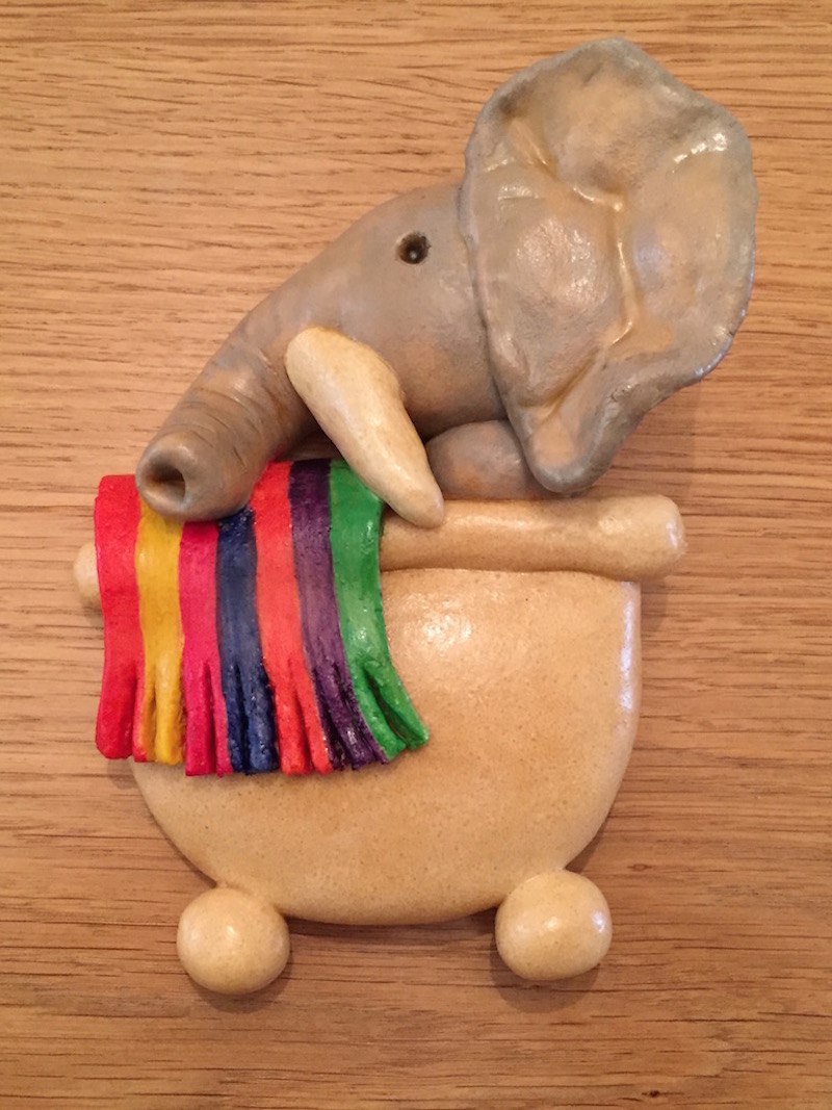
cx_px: 416
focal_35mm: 29
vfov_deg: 61.7
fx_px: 930
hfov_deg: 48.2
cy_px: 555
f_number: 2.2
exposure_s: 1/20
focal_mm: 4.15
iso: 250
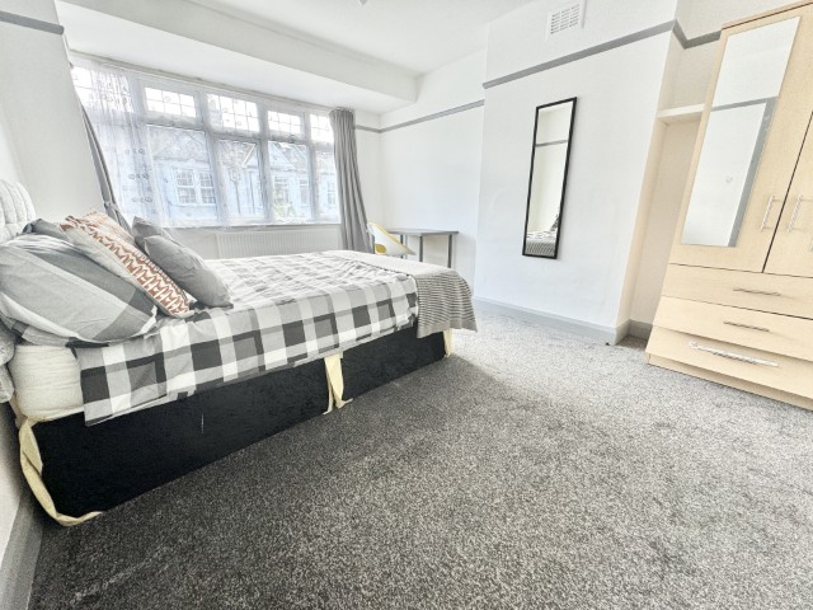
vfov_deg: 85.7
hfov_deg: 102.1
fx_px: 329
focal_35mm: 14
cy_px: 305
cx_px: 406
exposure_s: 1/99
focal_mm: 2.22
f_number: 2.2
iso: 100
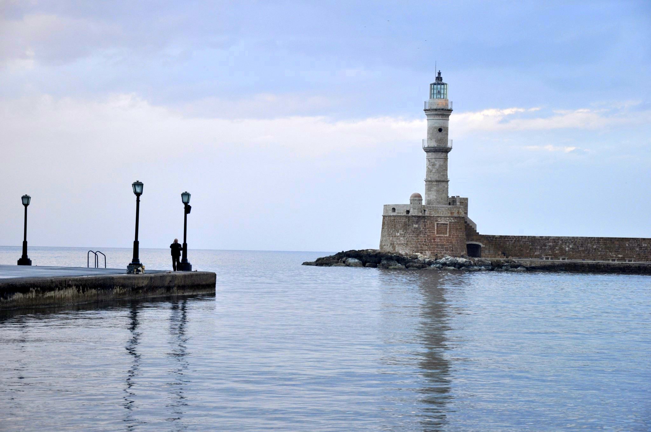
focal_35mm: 99
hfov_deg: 20.6
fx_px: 1788
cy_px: 216
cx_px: 326
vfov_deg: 13.8
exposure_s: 1/125
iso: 360
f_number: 5.6
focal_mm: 66
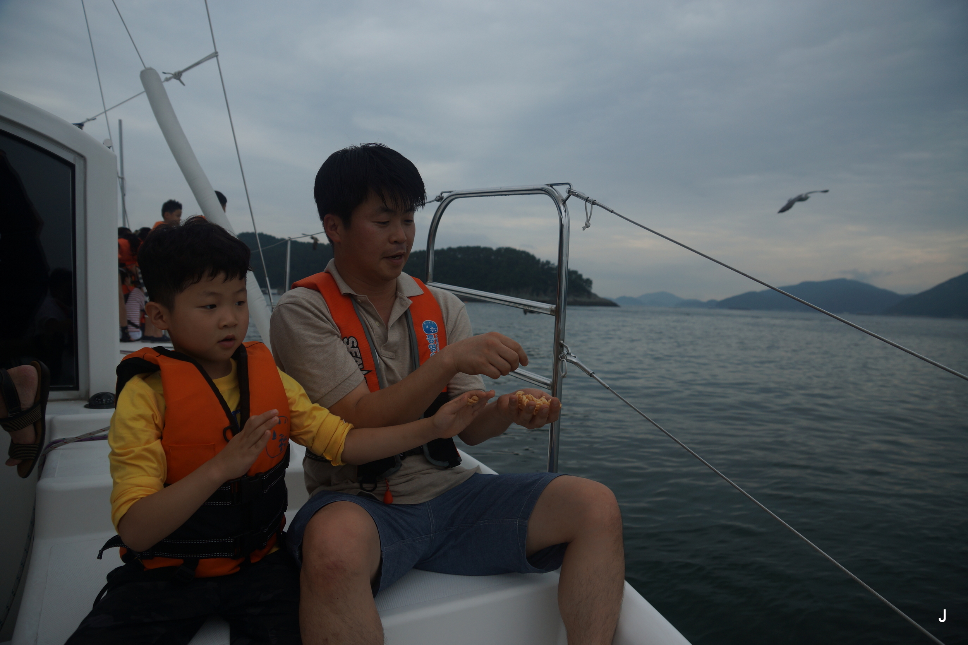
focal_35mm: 24
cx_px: 484
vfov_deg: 53.1
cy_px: 322
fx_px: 645
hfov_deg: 73.7
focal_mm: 16
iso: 100
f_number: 3.5
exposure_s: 1/1600
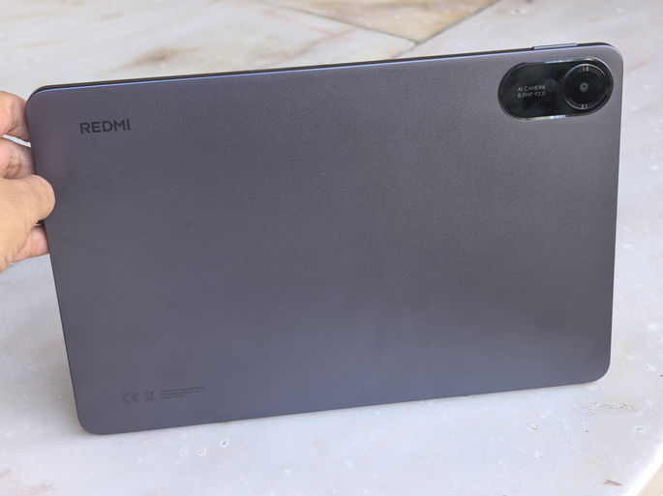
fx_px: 1034
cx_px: 332
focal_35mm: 54
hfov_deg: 35.6
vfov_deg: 27.0
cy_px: 248
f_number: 2
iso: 80
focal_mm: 8.5
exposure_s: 1/100
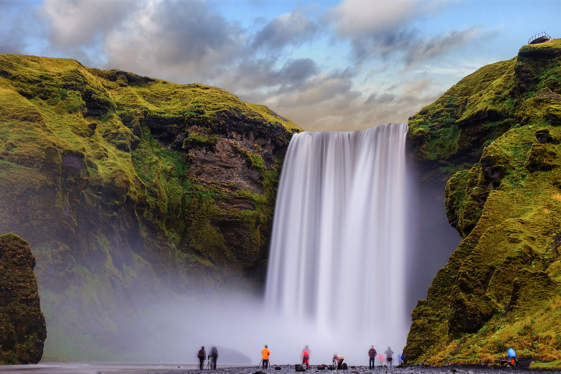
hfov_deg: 41.9
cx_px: 280
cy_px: 187
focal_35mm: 47
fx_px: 732
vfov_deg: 28.6
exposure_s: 14
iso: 100
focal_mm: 31
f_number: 8
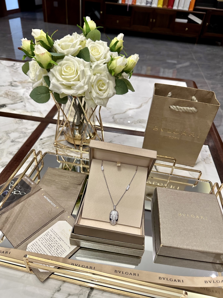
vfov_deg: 71.6
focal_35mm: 24
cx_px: 112
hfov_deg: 56.8
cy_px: 149
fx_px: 206
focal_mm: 6.86
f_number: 1.78
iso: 160
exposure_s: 1/100
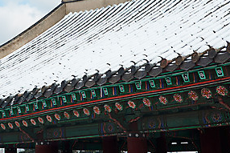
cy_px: 8
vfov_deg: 15.3
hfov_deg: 22.5
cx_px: 17
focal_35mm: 88
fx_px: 562
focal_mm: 42
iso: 100
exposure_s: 1/400
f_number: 8
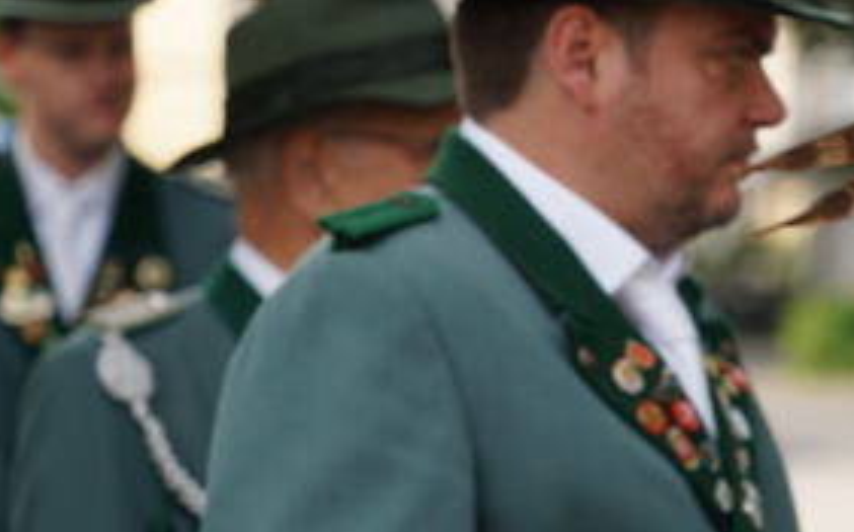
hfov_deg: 7.1
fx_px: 6882
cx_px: 556
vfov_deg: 4.4
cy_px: 382
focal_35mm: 296
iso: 200
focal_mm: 163
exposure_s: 1/200
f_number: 6.3
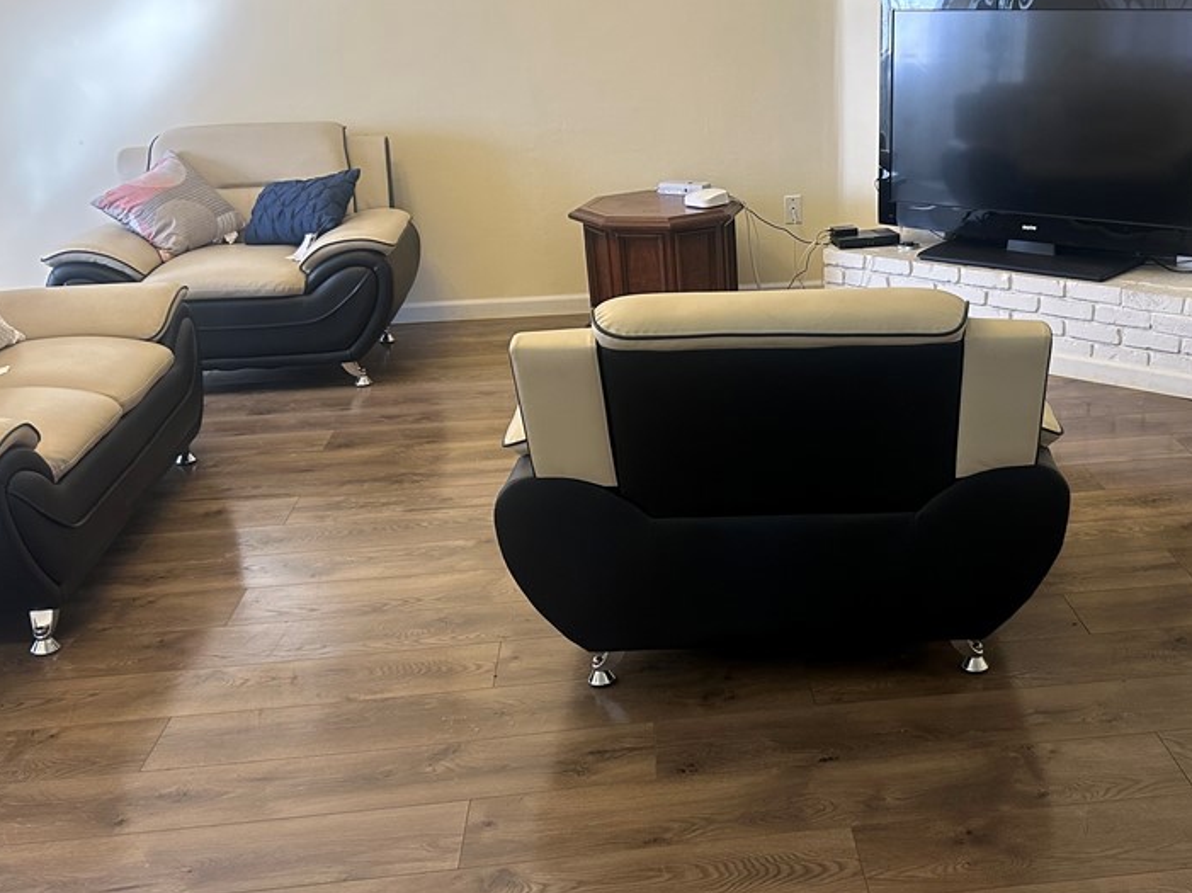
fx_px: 1308
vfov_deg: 37.7
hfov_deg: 48.1
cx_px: 806
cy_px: 458
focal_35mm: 38
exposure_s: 1/60
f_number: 1.5
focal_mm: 5.7
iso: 160
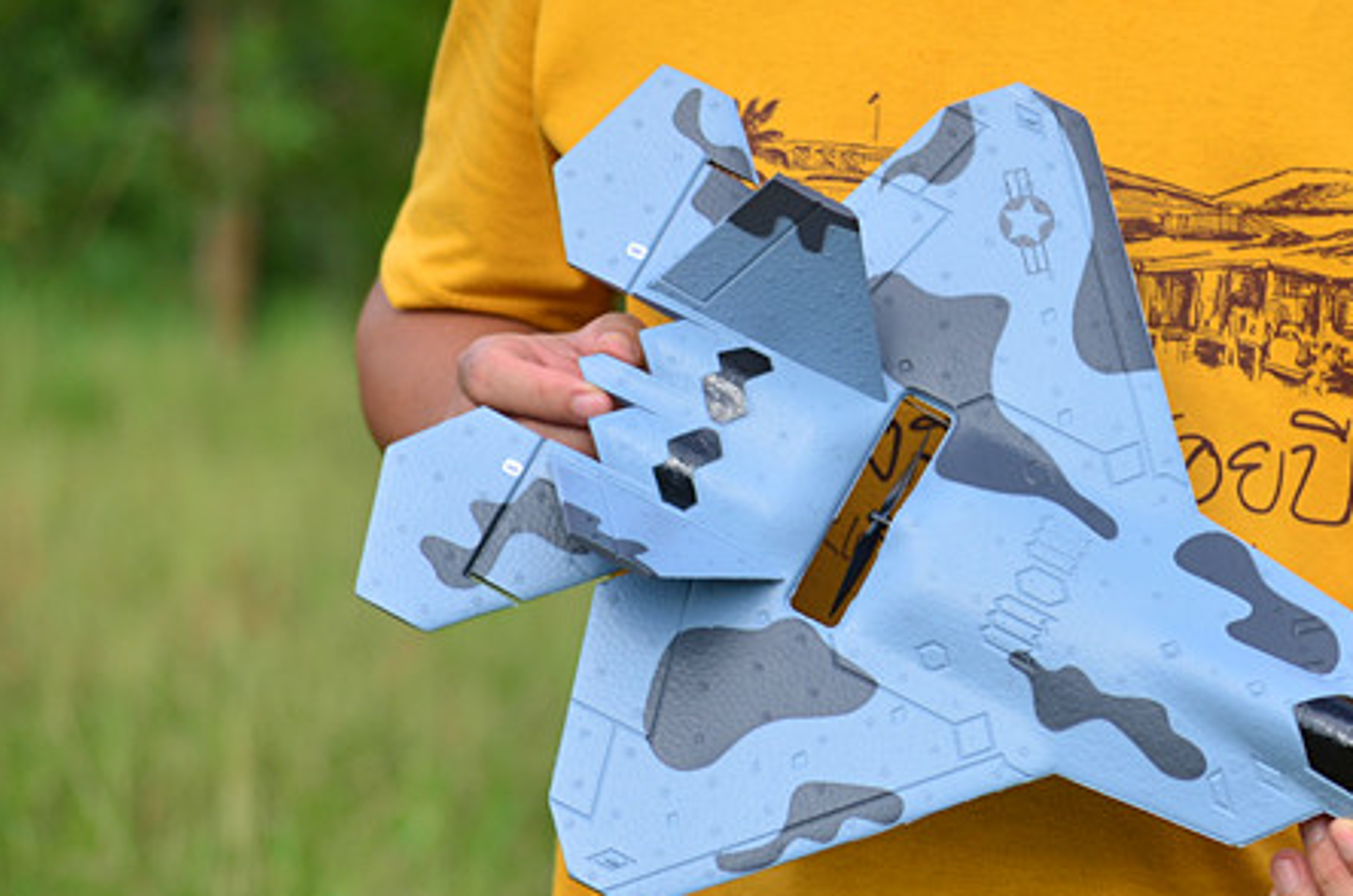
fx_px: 8101
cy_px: 480
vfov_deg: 6.3
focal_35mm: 216
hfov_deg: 9.5
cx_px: 1006
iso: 100
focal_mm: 80
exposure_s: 1/400
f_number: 5
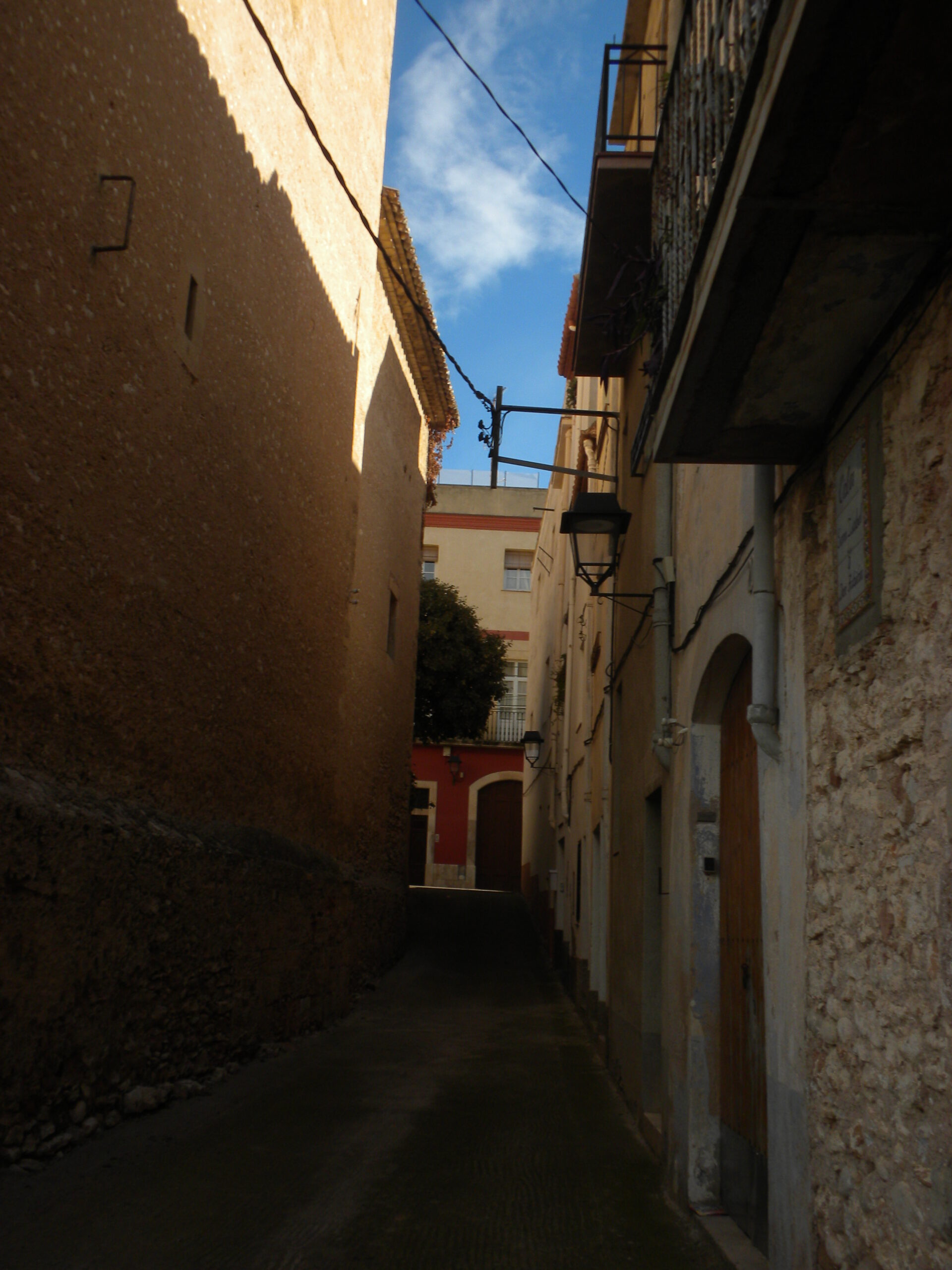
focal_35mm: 37
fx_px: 1357
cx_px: 476
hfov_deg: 38.7
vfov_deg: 50.1
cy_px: 635
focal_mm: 6.6
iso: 64
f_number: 10
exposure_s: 1/81.2
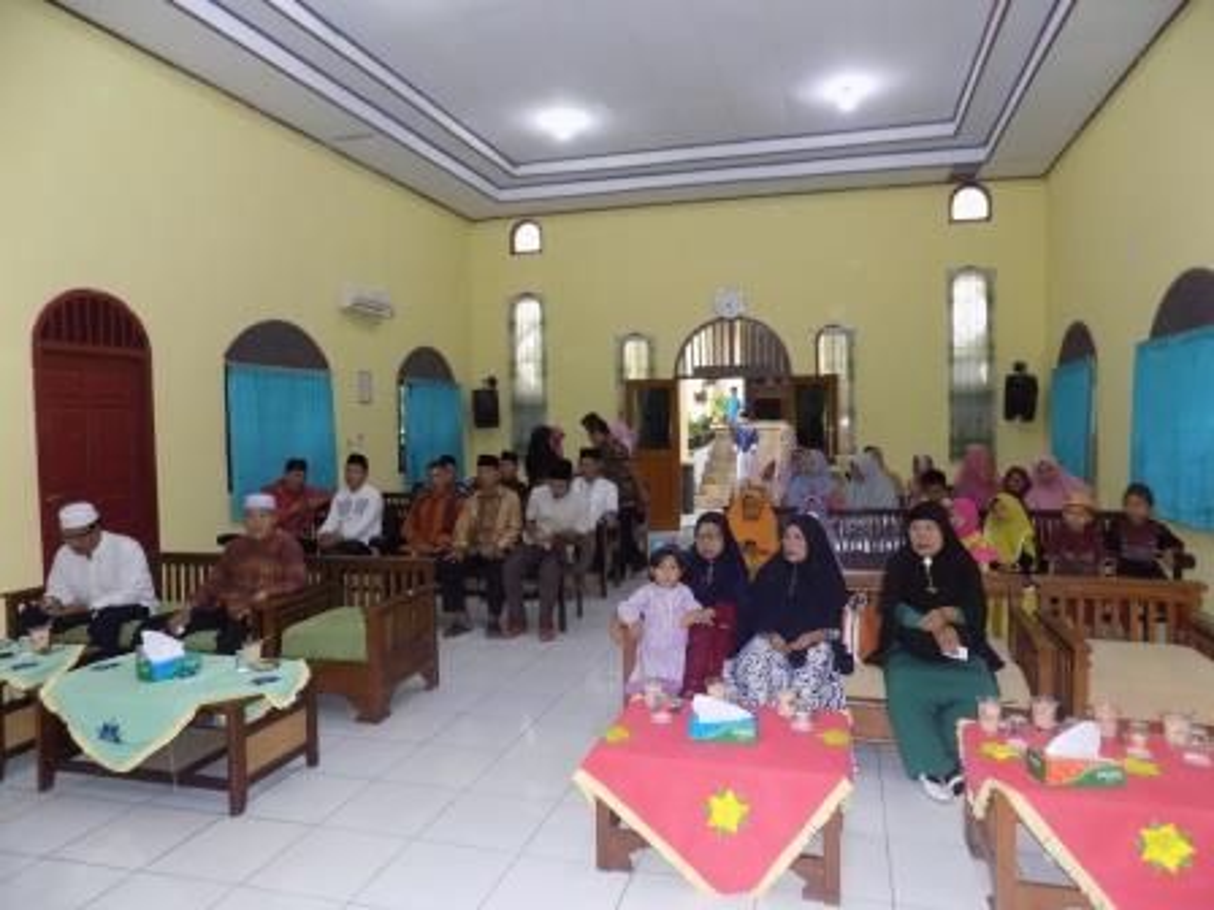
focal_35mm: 23
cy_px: 455
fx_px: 807
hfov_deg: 73.9
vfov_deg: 58.9
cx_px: 607
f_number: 3.1
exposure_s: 1/30
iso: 450
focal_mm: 4
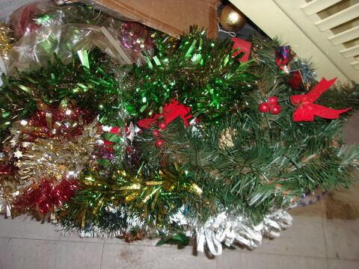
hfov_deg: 65.3
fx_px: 280
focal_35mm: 27
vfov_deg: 51.4
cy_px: 134
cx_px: 180
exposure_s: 1/34
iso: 200
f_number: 3
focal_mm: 4.9
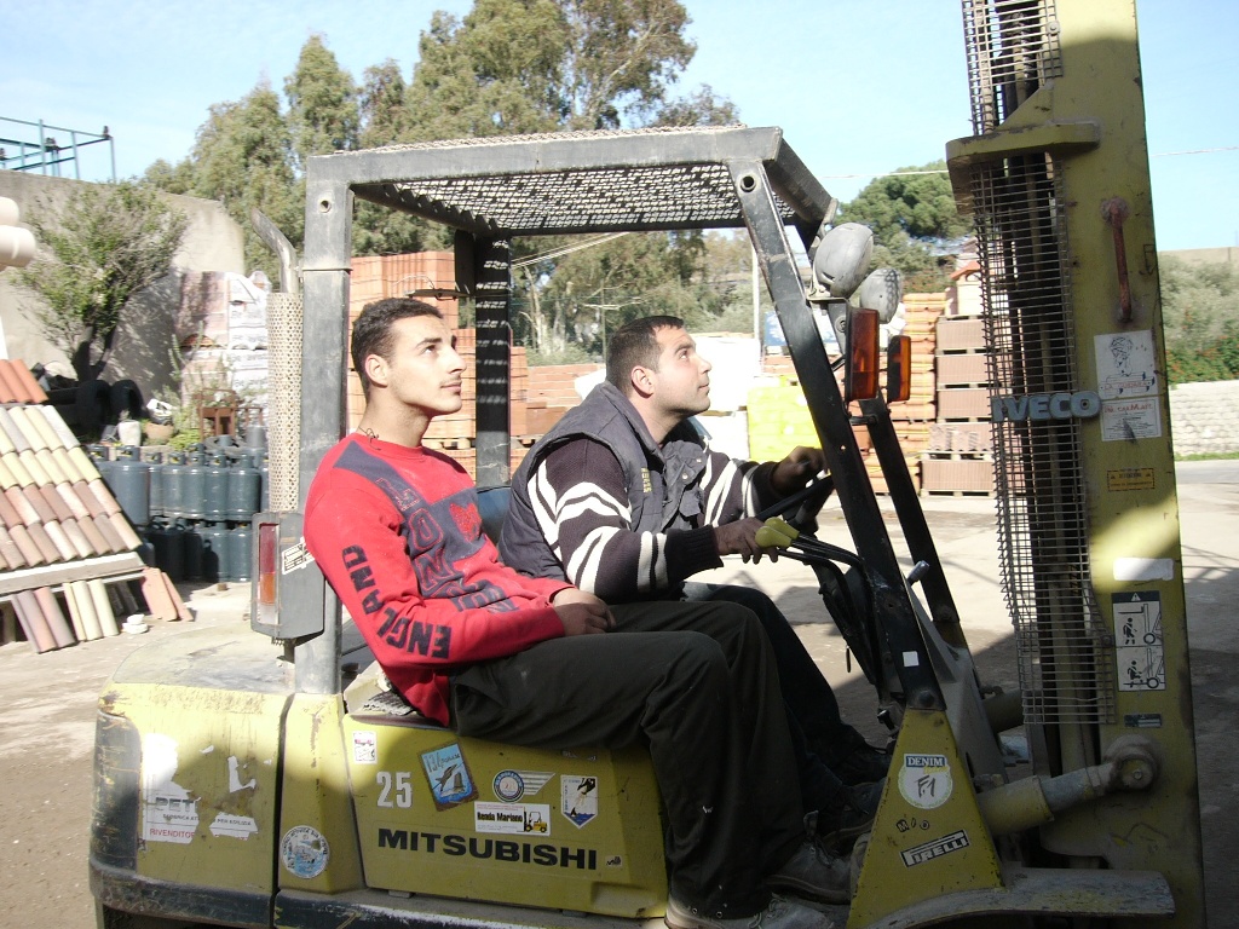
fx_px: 1253
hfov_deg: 52.6
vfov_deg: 40.7
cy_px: 464
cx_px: 620
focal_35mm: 35
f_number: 8
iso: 50
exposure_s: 1/60
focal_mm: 5.8
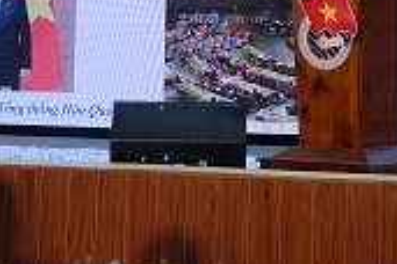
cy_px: -132
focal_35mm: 106
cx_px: 281
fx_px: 1169
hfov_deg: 19.2
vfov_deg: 12.3
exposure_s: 1/58
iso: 400
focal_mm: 22.2
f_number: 4
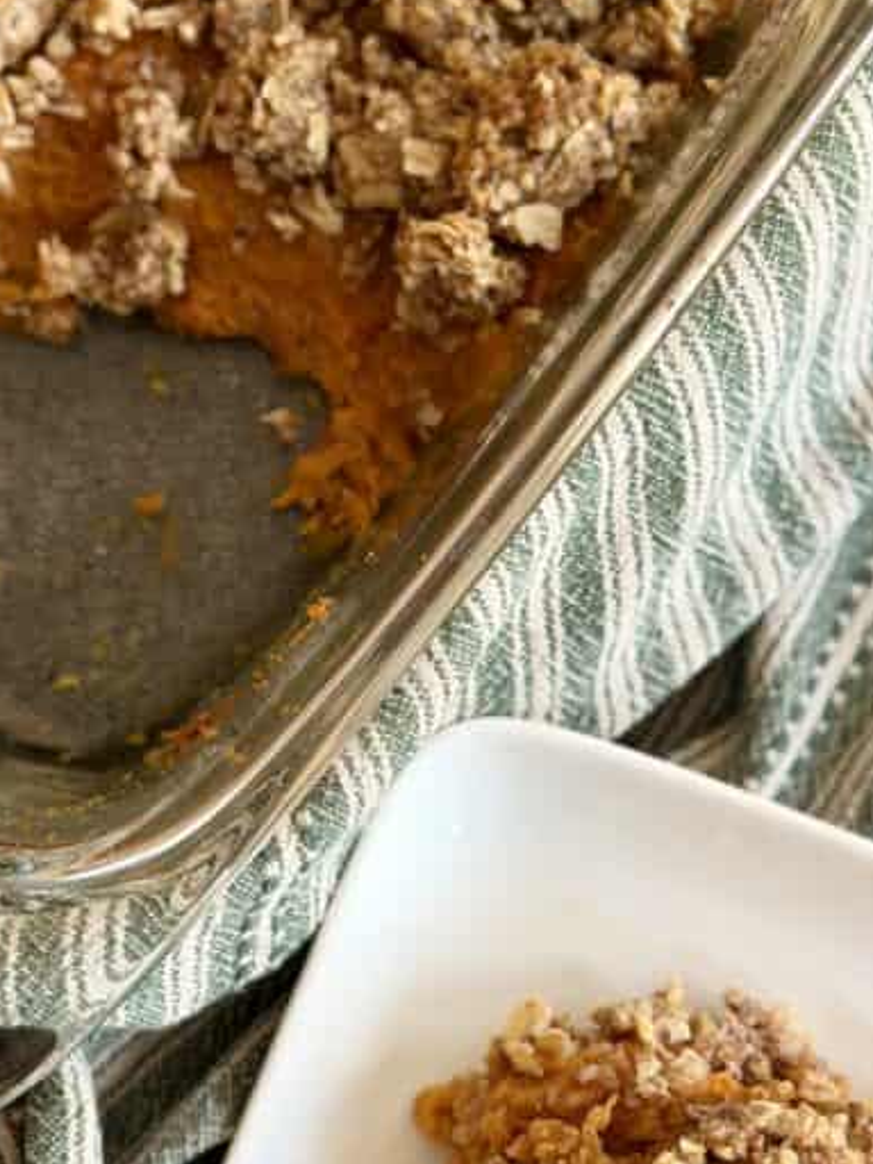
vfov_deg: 20.4
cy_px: 698
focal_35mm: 96
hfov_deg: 15.4
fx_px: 3228
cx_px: 452
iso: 200
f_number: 1.78
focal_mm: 6.76
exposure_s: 1/60
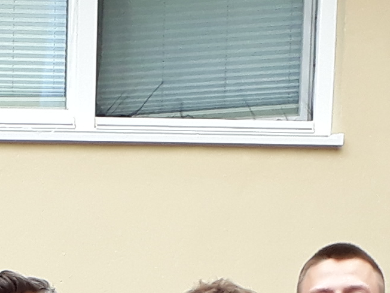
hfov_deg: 11.0
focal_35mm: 171
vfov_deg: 7.7
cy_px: 824
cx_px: -261
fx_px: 1927
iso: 40
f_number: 1.9
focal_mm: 3.6
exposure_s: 1/209
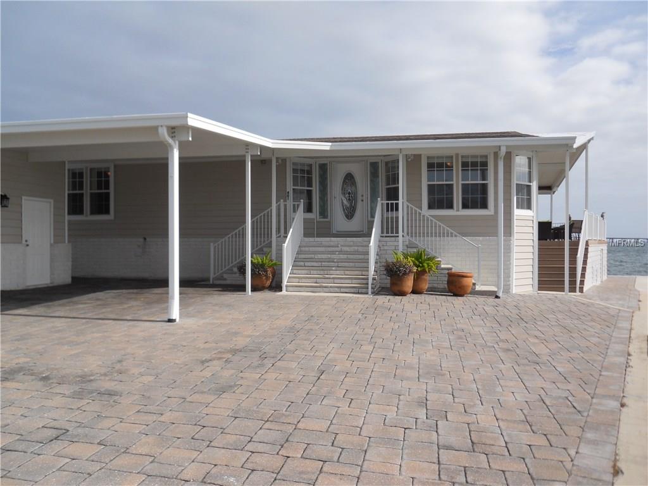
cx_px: 324
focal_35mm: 28
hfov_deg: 63.4
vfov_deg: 49.7
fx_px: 524
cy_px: 243
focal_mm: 5
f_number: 5.4
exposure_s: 1/500
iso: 80
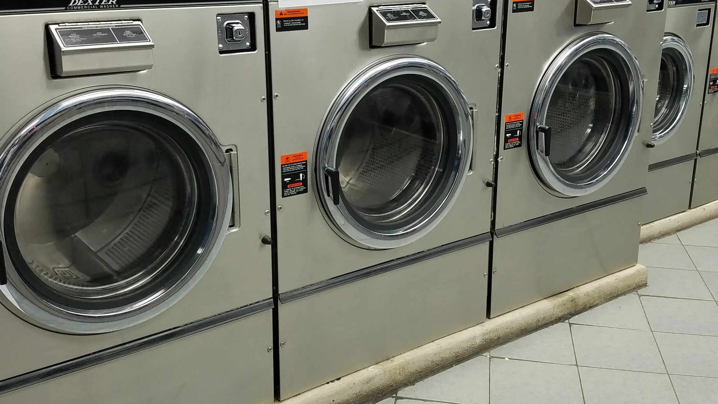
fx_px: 781
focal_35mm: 41
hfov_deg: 49.4
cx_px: 377
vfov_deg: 28.9
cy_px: 152
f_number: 1.7
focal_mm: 4.2
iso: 64
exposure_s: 1/60
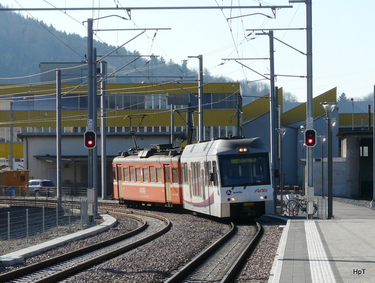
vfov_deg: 14.0
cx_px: 188
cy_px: 142
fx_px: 1151
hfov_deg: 18.5
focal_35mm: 106
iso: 100
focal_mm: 17.5
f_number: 5.6
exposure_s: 1/400
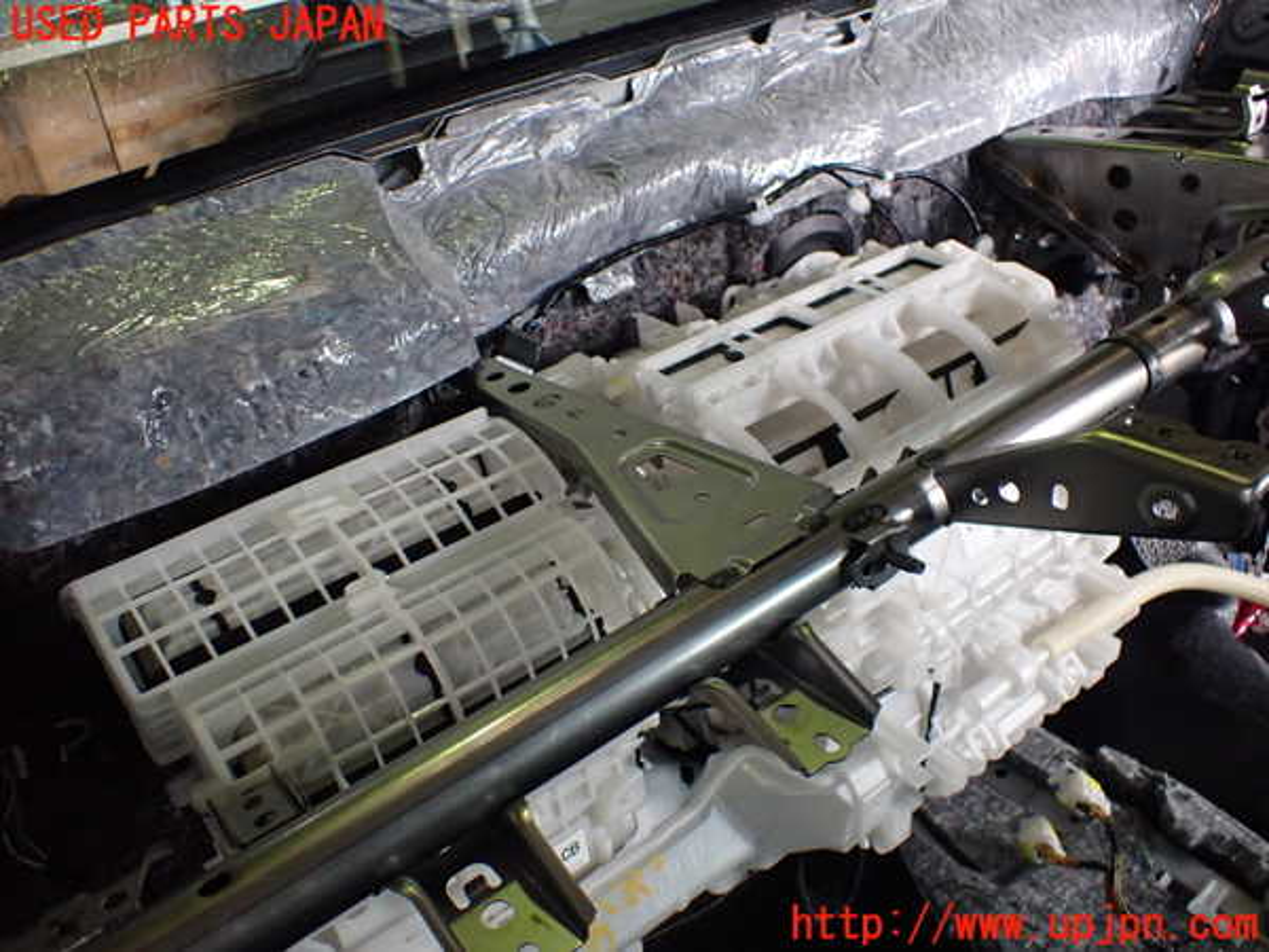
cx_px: 634
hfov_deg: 60.0
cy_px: 476
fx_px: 1100
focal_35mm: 30
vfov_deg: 46.8
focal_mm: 5.4
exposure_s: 1/125
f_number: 2.3
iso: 500
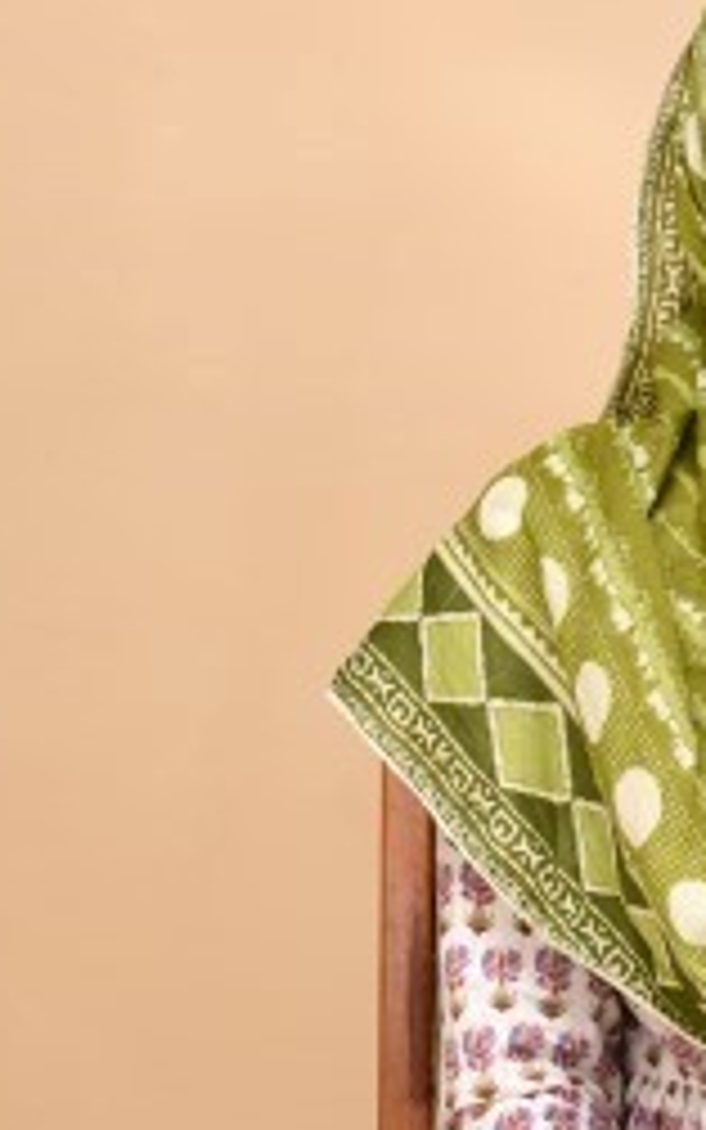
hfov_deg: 8.5
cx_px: 906
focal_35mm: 152
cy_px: 486
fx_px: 4677
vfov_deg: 13.8
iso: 800
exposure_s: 1/100
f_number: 5.6
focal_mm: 52
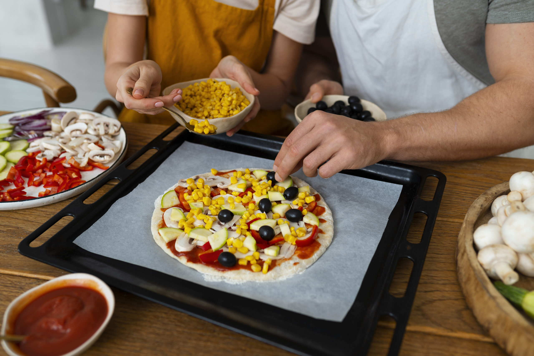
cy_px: 178
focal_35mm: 35
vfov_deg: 37.9
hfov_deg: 54.4
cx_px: 267
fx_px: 519
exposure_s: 1/250
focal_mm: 35
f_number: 2.8
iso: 160
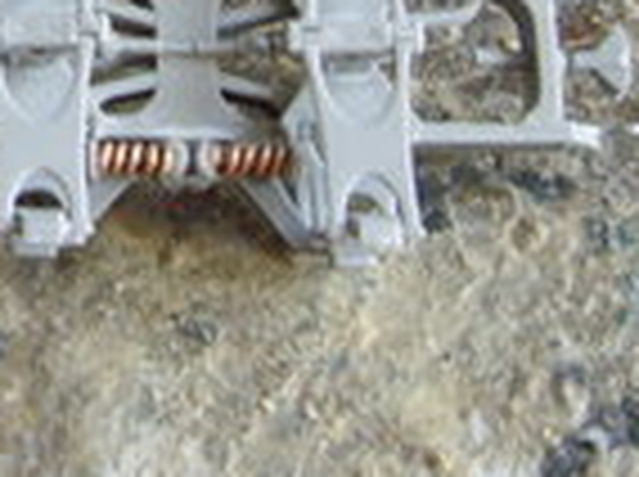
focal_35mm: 110
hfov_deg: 16.8
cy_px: -58
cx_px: -212
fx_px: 2027
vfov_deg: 13.1
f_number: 3.5
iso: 200
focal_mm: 6.6
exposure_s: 1/15
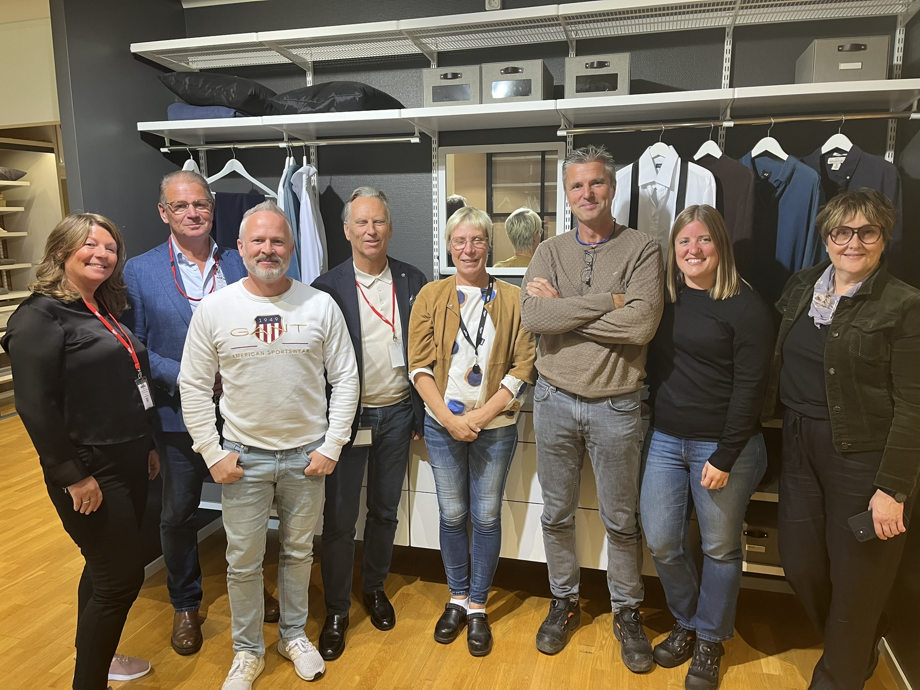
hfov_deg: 67.3
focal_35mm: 26
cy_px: 345
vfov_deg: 53.1
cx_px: 460
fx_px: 691
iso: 100
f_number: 1.6
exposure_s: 1/73
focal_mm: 5.1
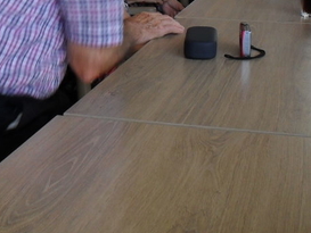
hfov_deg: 25.2
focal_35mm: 77
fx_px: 692
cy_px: -14
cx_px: 111
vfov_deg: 18.5
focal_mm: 6.3
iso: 120
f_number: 3.2
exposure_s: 1/45
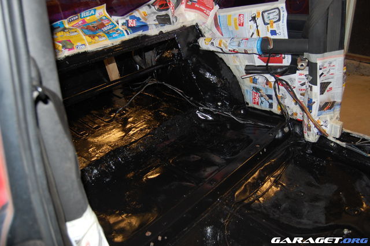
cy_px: 123
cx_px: 185
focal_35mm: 27
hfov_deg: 67.4
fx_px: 277
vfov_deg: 47.9
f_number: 3.5
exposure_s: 1/60
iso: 400
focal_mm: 18
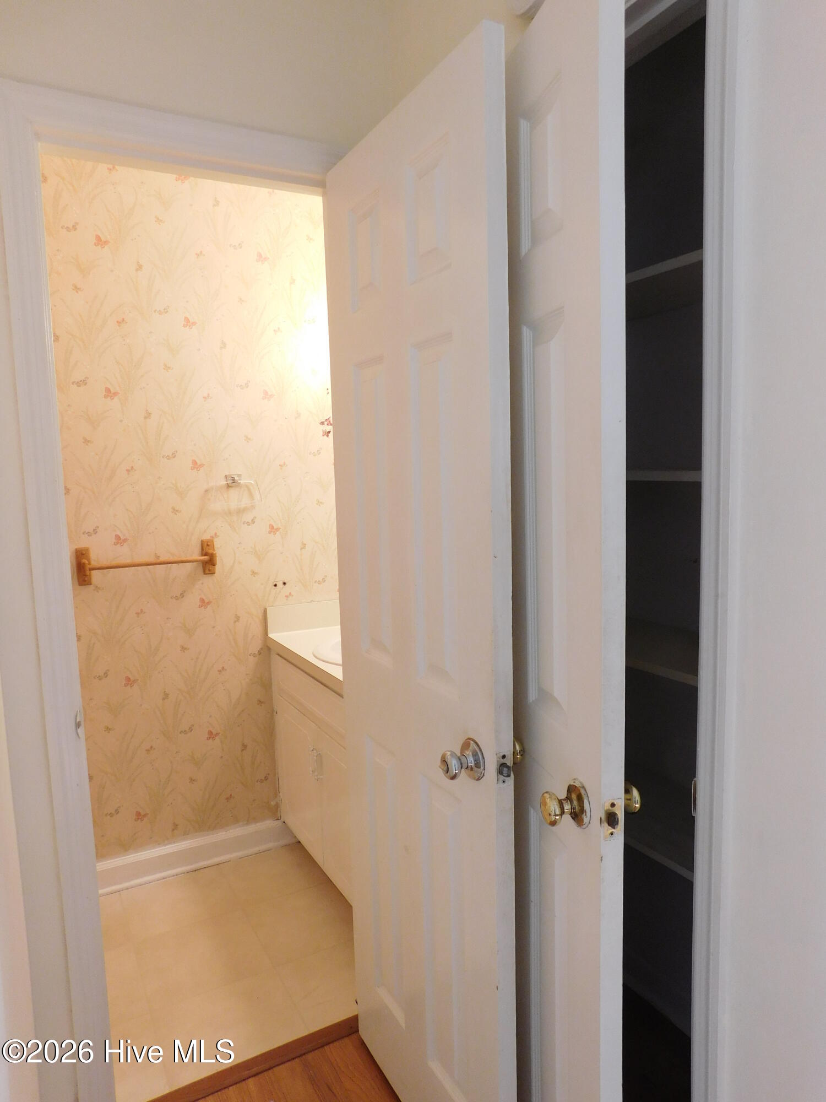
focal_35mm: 23
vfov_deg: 73.9
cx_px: 413
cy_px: 551
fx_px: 732
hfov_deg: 58.9
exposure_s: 1/30
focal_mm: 4
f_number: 3
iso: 200
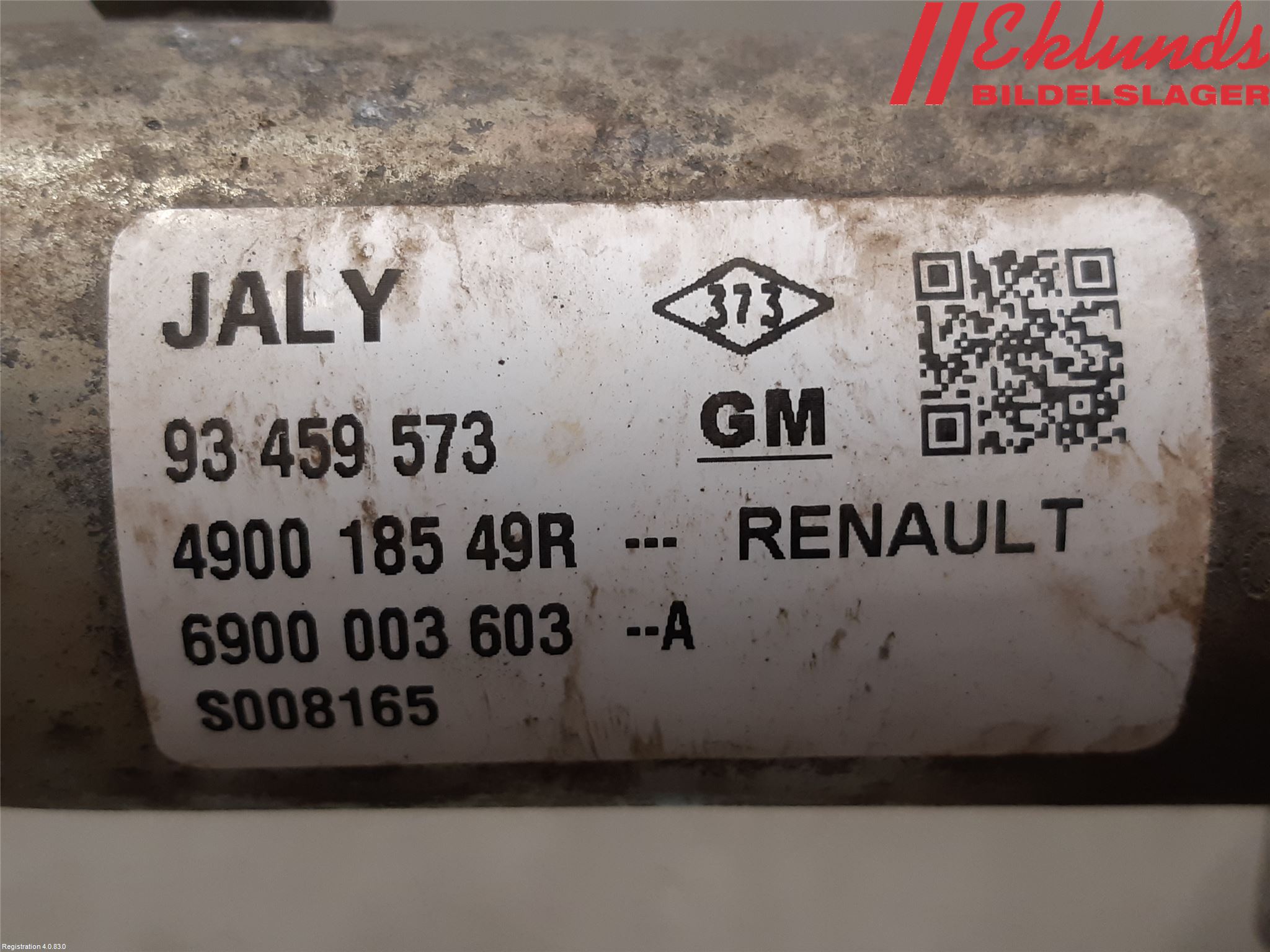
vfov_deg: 53.1
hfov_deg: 67.3
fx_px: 954
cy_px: 476
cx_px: 635
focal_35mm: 26
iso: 100
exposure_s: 1/50
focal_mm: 3.93
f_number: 1.7
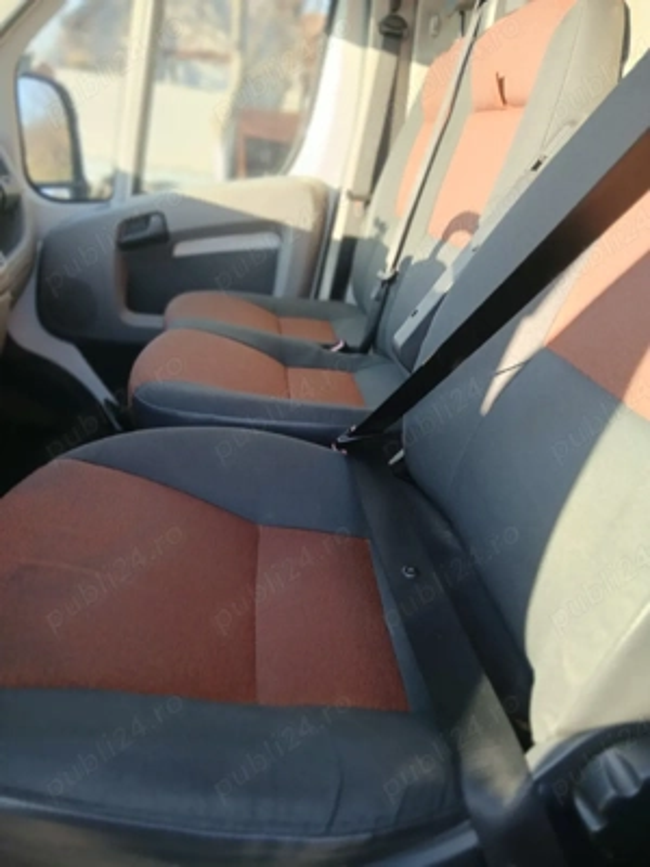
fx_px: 651
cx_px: 325
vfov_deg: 67.3
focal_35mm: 26
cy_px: 434
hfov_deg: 53.1
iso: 40
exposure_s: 1/50.3
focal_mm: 3.98
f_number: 1.8
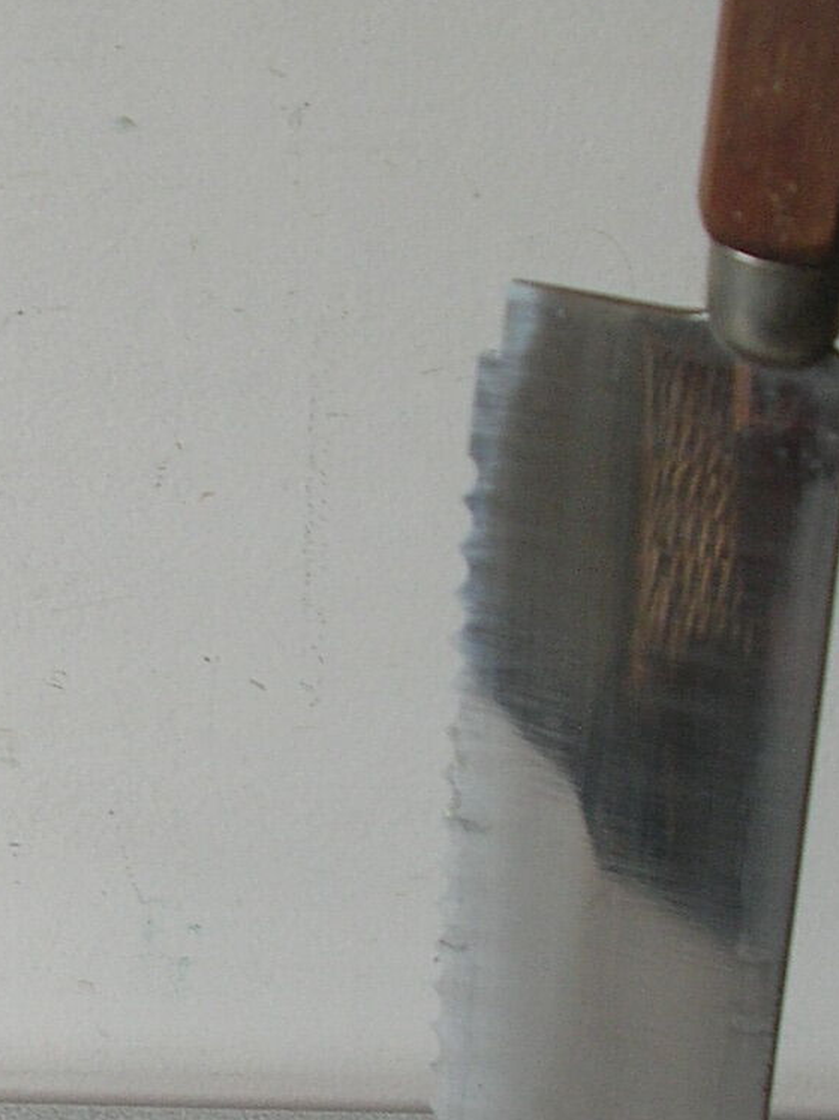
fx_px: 3462
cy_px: 773
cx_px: 186
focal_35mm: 107
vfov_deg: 18.3
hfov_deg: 13.8
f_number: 2.8
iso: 50
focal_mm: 5.8
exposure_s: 1/28.5
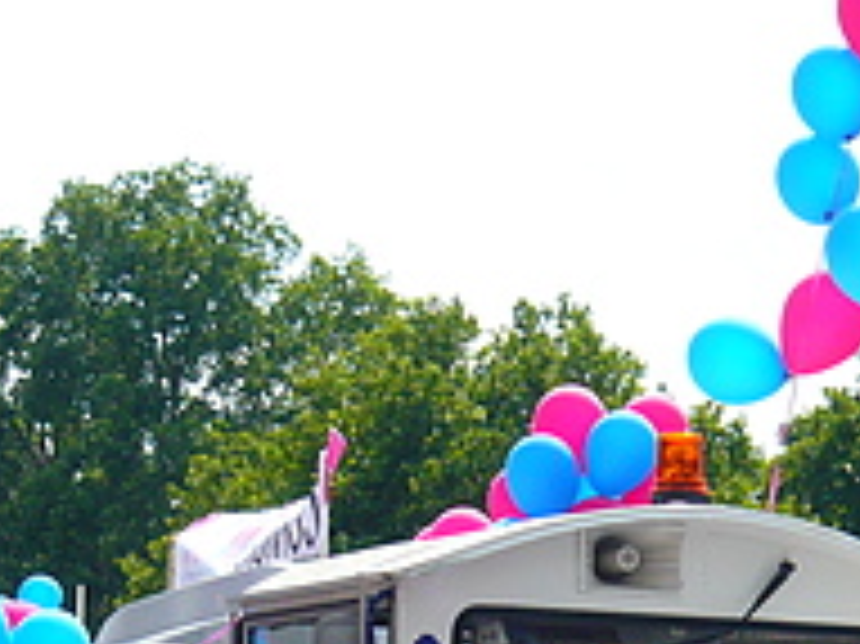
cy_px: 851
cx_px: 734
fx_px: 2806
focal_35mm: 113
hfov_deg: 17.2
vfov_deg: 12.7
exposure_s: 1/125
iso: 100
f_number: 9
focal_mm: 5.8
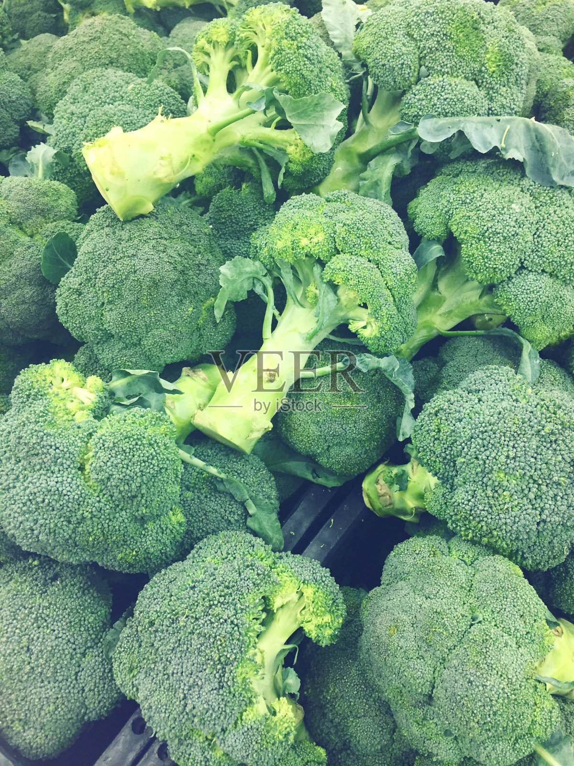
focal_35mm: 29
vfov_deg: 61.7
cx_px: 287
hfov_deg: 48.2
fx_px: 641
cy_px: 383
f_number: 2.2
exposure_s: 1/33
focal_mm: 4.15
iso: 80
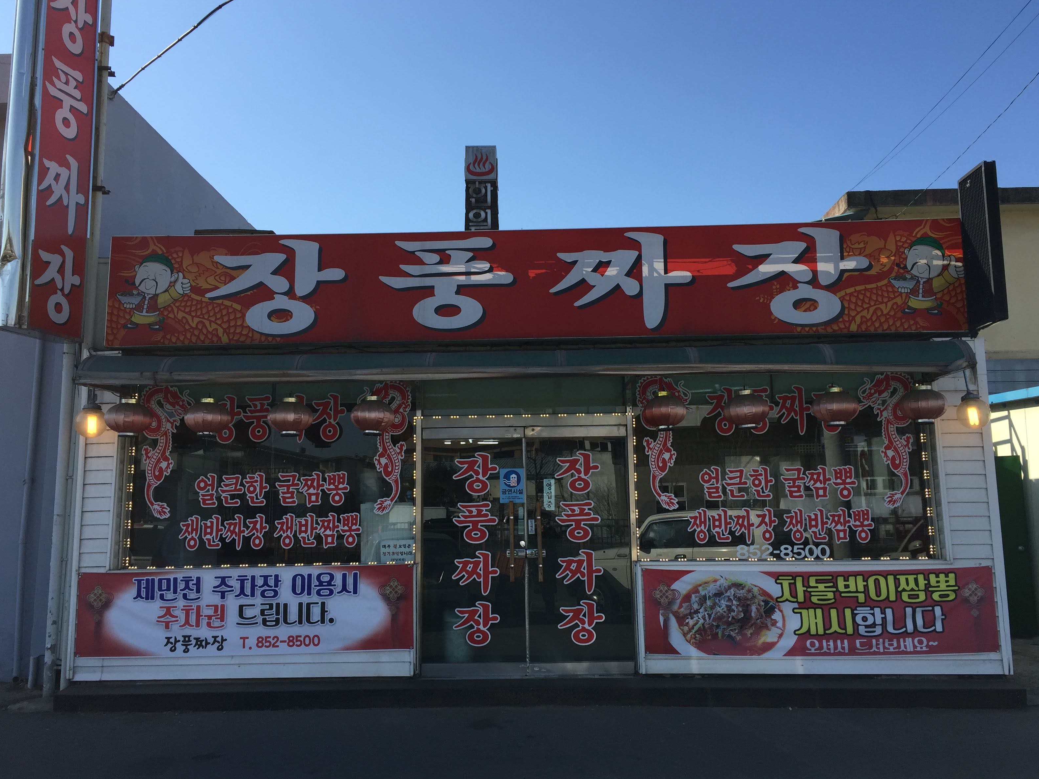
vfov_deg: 46.8
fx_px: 900
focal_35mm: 30
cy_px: 379
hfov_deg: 60.0
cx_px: 526
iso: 32
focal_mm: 4.15
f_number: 2.2
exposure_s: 1/1522
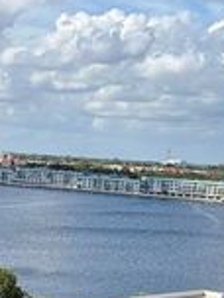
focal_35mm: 114
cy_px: 440
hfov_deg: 13.0
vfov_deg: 15.9
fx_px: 984
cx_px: 81
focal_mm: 5.96
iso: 50
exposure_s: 1/3448
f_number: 1.6
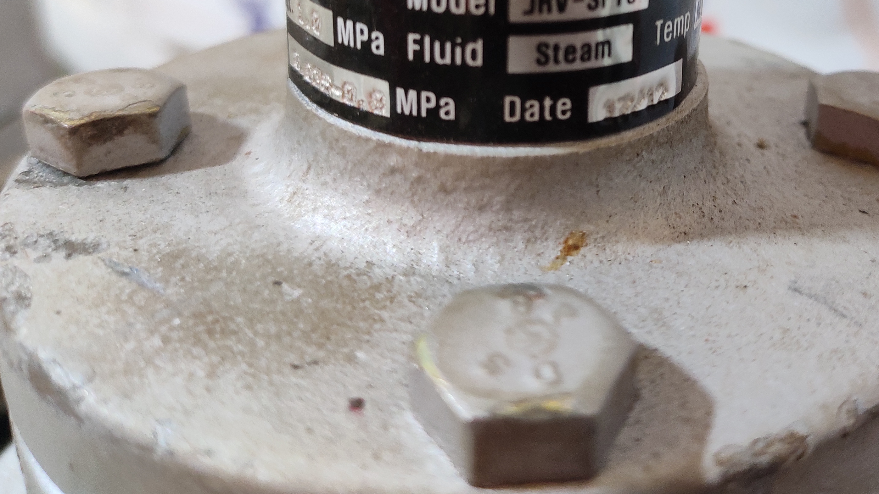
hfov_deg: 51.0
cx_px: 560
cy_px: 50
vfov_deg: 29.2
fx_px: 909
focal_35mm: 39
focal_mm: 4.74
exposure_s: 1/33
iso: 618
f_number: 1.79
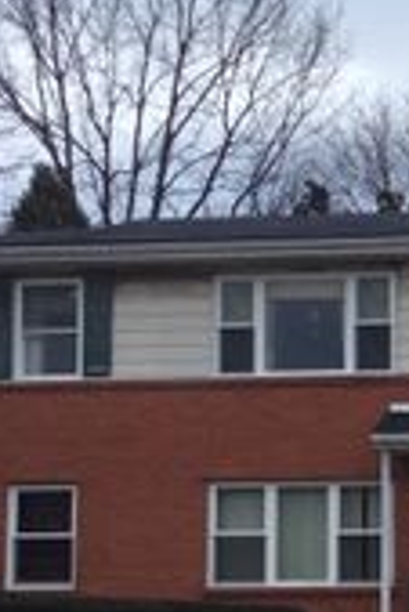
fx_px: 1667
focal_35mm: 98
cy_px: 436
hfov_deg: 13.4
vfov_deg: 20.7
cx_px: 557
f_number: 2.4
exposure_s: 1/374
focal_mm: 3.3
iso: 32
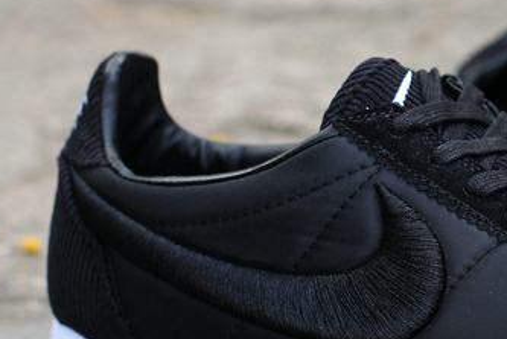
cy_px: 213
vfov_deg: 5.5
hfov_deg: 8.1
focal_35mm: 252
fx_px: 3554
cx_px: 585
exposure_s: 1/640
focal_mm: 70
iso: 100
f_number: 6.3
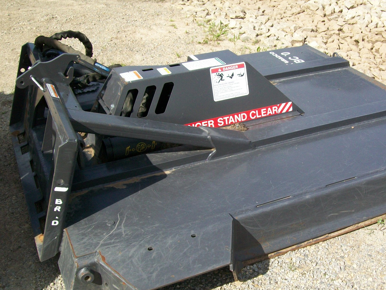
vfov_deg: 32.2
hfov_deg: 41.8
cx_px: 234
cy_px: 163
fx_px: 502
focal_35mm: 45
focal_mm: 6
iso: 64
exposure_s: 1/320
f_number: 4.8
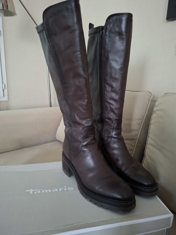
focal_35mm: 23
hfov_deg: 58.9
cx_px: 88
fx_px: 156
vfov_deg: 73.9
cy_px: 118
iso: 800
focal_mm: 5.54
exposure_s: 1/20
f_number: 1.8
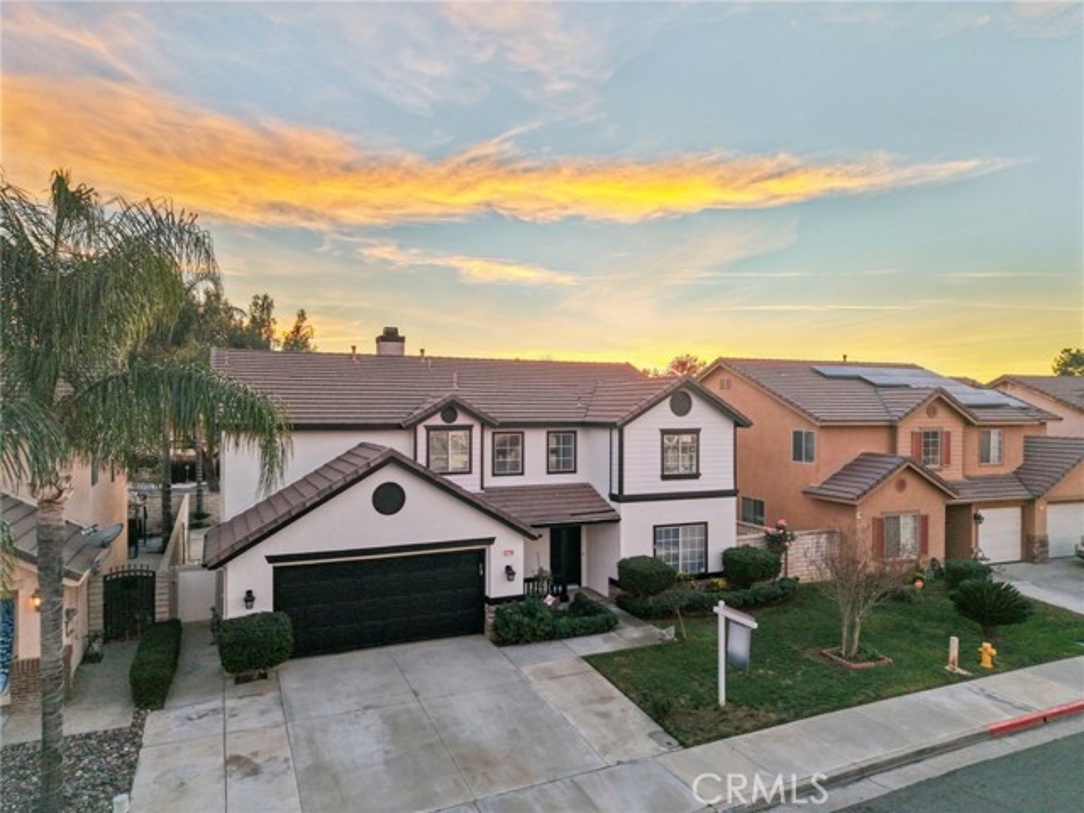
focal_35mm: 24
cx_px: 542
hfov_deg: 71.6
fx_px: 752
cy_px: 406
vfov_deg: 56.8
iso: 200
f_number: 1.8
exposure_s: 1/400
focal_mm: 8.7
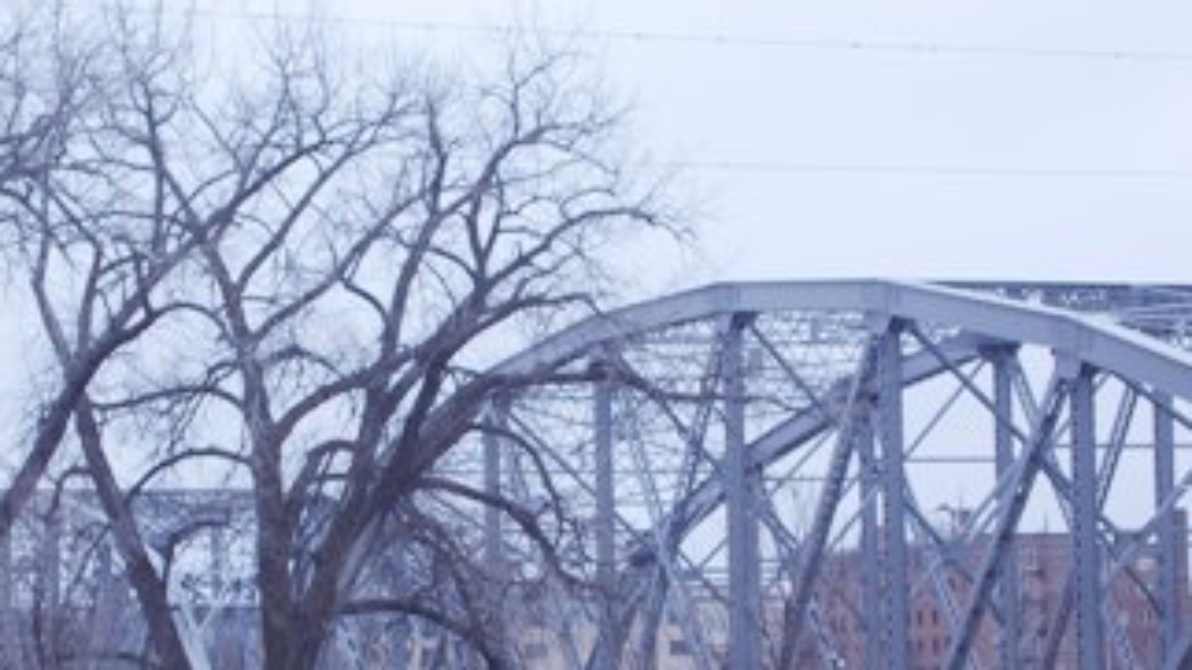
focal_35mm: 120
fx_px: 3792
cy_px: 637
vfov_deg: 10.0
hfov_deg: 17.8
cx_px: 439
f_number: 5.8
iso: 80
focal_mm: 13.5
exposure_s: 1/200
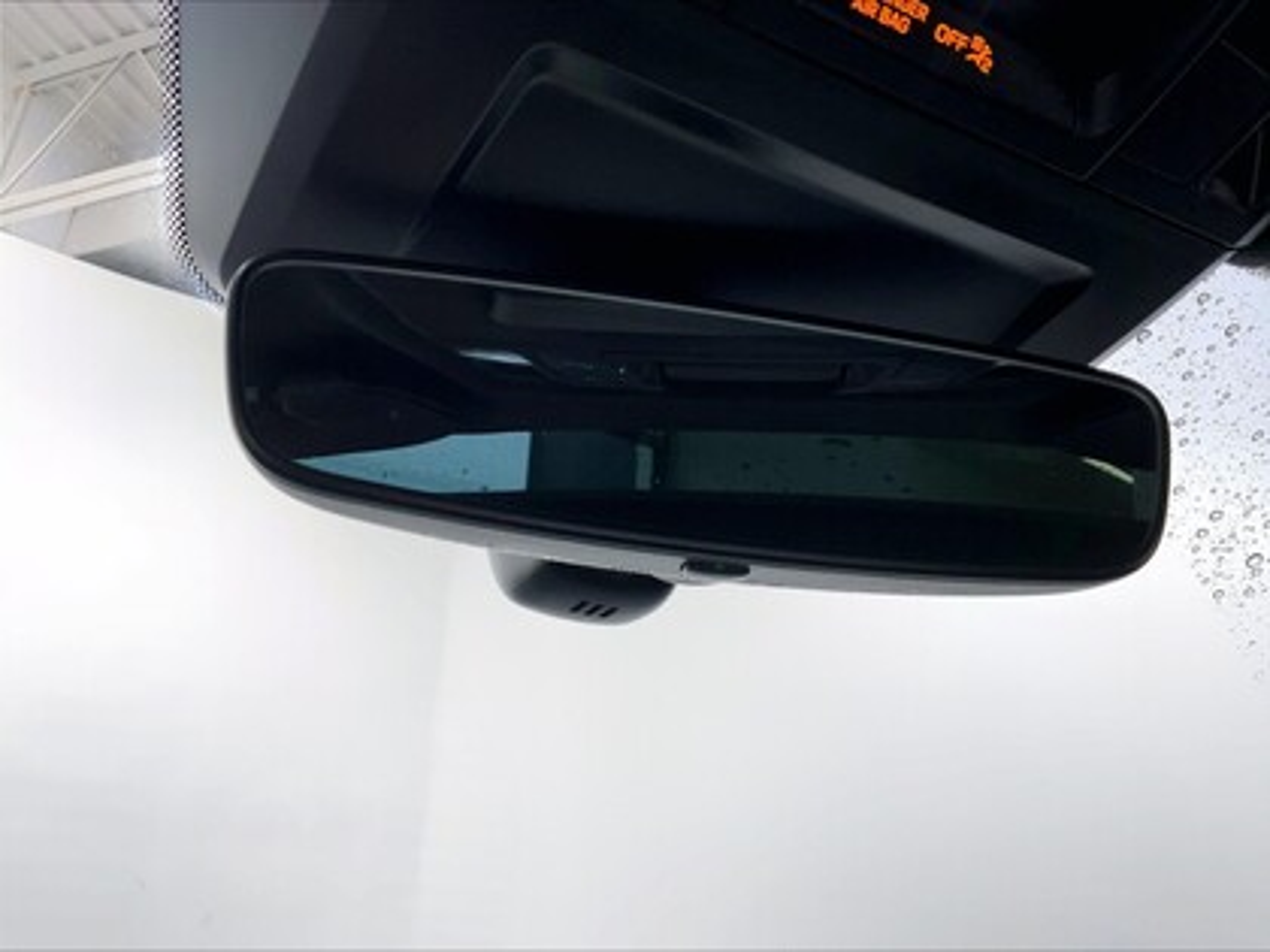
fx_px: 1064
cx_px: 635
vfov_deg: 48.2
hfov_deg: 61.7
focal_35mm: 29
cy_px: 476
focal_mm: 3
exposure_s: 1/130
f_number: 1.8
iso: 16
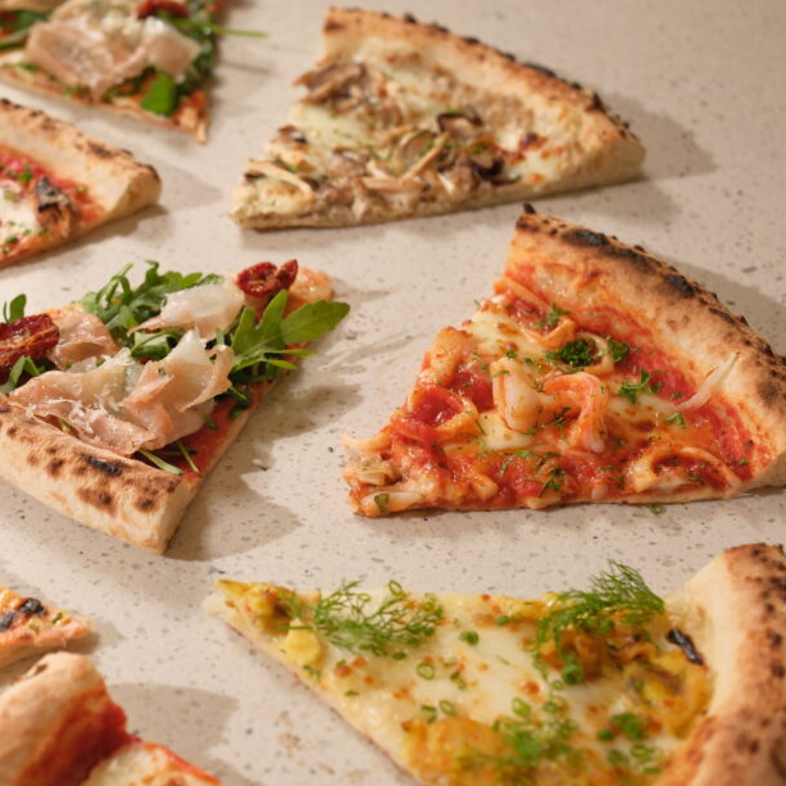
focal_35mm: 71
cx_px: 145
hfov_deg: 23.9
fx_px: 1824
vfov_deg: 24.3
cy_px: 411
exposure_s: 1/100
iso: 800
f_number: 4
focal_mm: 33
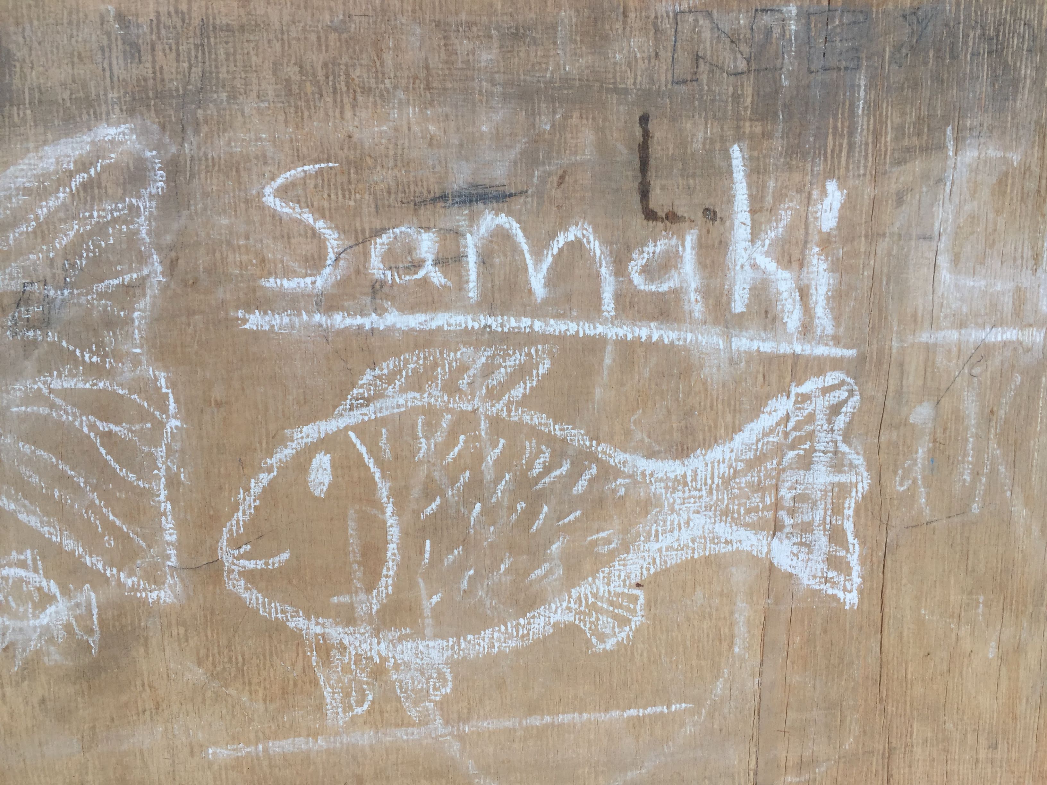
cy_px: 392
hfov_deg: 61.7
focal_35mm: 29
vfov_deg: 48.2
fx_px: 877
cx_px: 524
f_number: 2.2
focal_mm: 4.15
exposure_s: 1/269
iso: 32
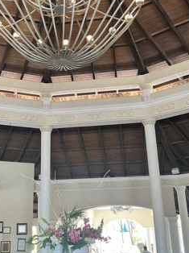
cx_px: 72
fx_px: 386
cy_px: 95
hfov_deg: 27.4
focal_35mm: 53
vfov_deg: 36.0
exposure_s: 1/60
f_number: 1.5
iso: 80
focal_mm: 5.7
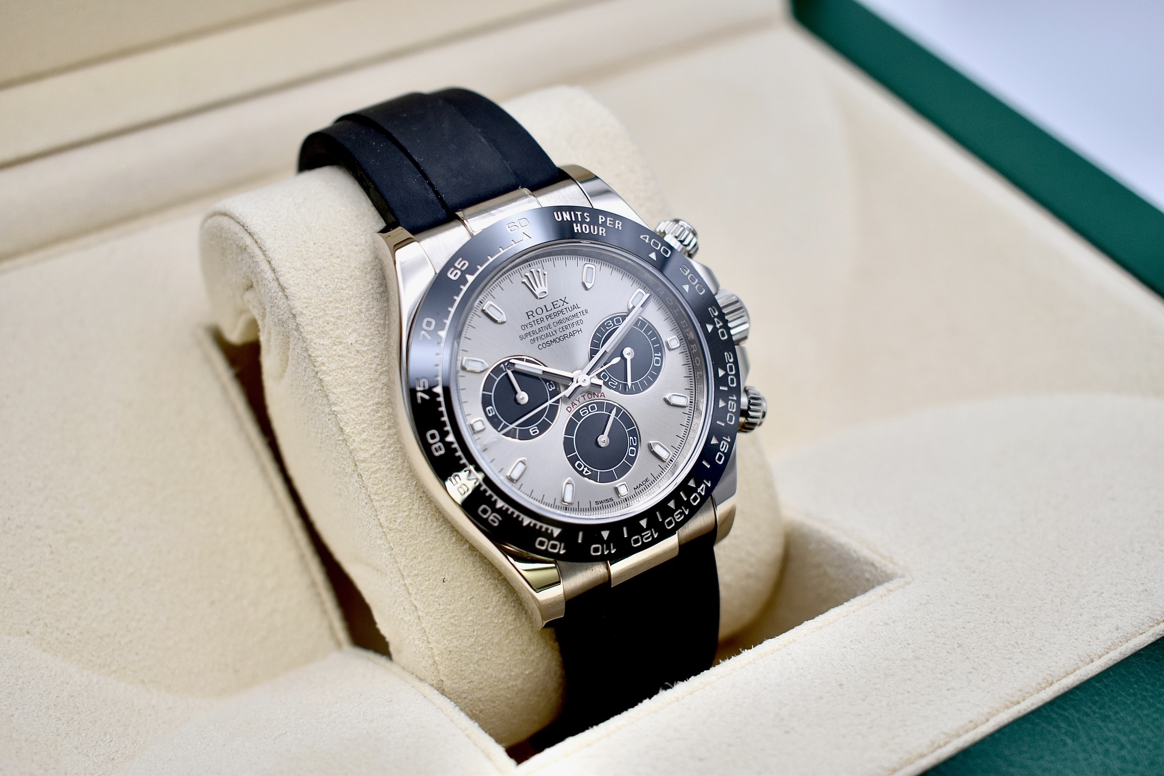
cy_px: 388
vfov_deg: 25.8
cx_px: 582
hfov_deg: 37.8
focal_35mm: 52
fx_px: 1697
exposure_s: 1/125
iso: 400
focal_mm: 35
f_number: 4.5
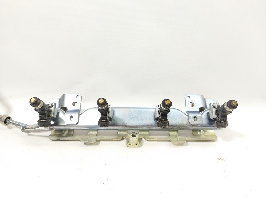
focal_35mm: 27
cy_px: 100
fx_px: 207
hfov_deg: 65.3
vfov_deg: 51.4
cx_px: 133
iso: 113
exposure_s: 1/50
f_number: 1.79
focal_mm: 4.71
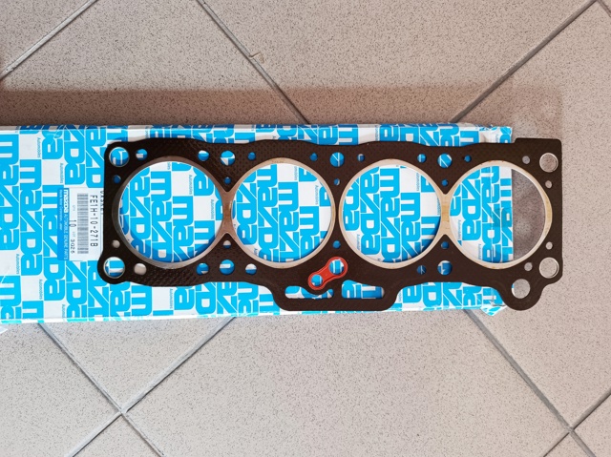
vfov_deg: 56.8
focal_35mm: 24
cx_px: 306
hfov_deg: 71.6
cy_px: 228
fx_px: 423
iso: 785
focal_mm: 6.14
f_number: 1.65
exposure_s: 1/50.3
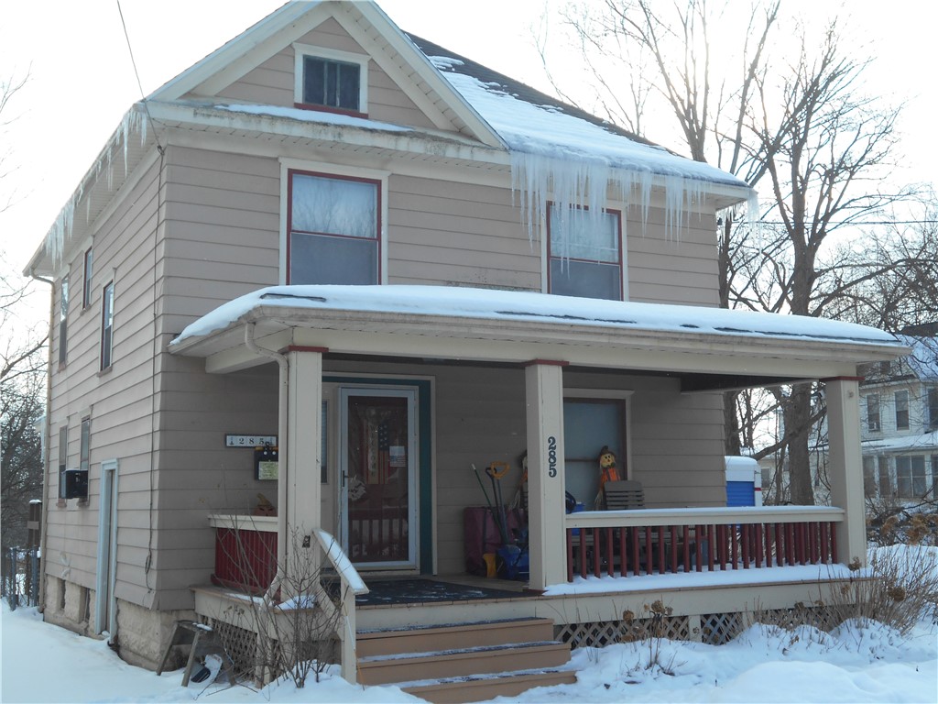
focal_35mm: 43
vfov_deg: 33.6
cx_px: 469
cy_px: 352
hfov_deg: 43.9
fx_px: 1165
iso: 80
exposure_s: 1/400
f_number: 4.2
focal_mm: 7.7
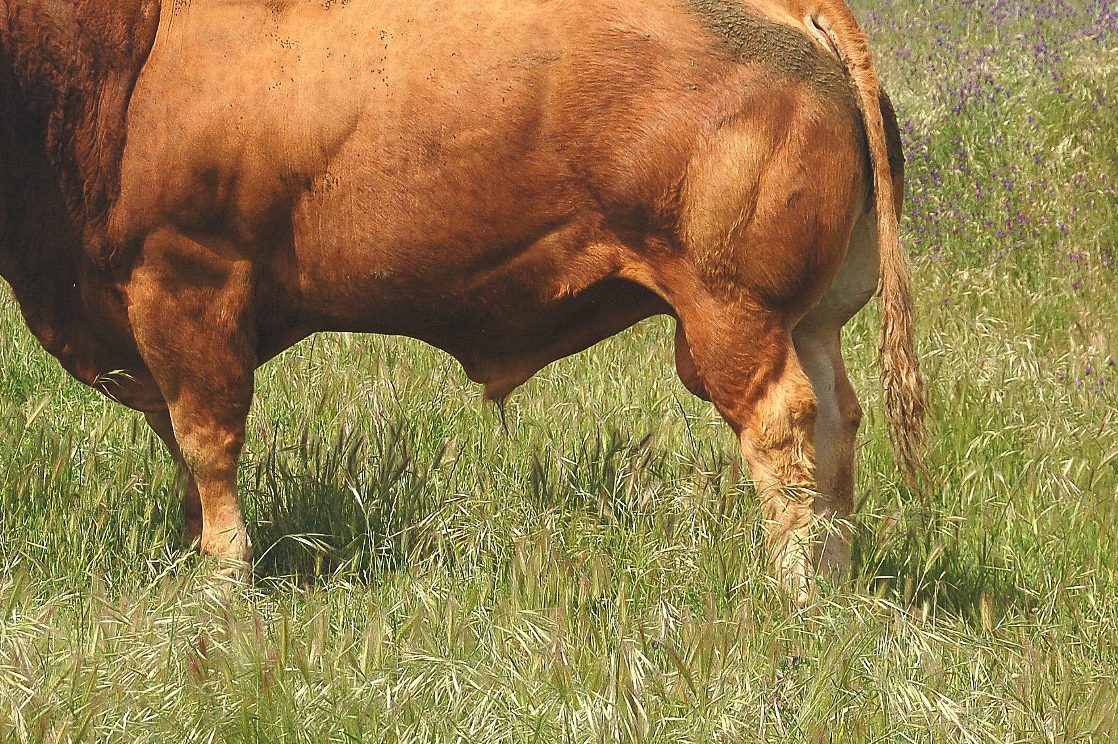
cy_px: 247
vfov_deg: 6.9
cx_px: 393
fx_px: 6171
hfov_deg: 10.3
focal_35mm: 199
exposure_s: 1/500
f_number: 8
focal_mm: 75
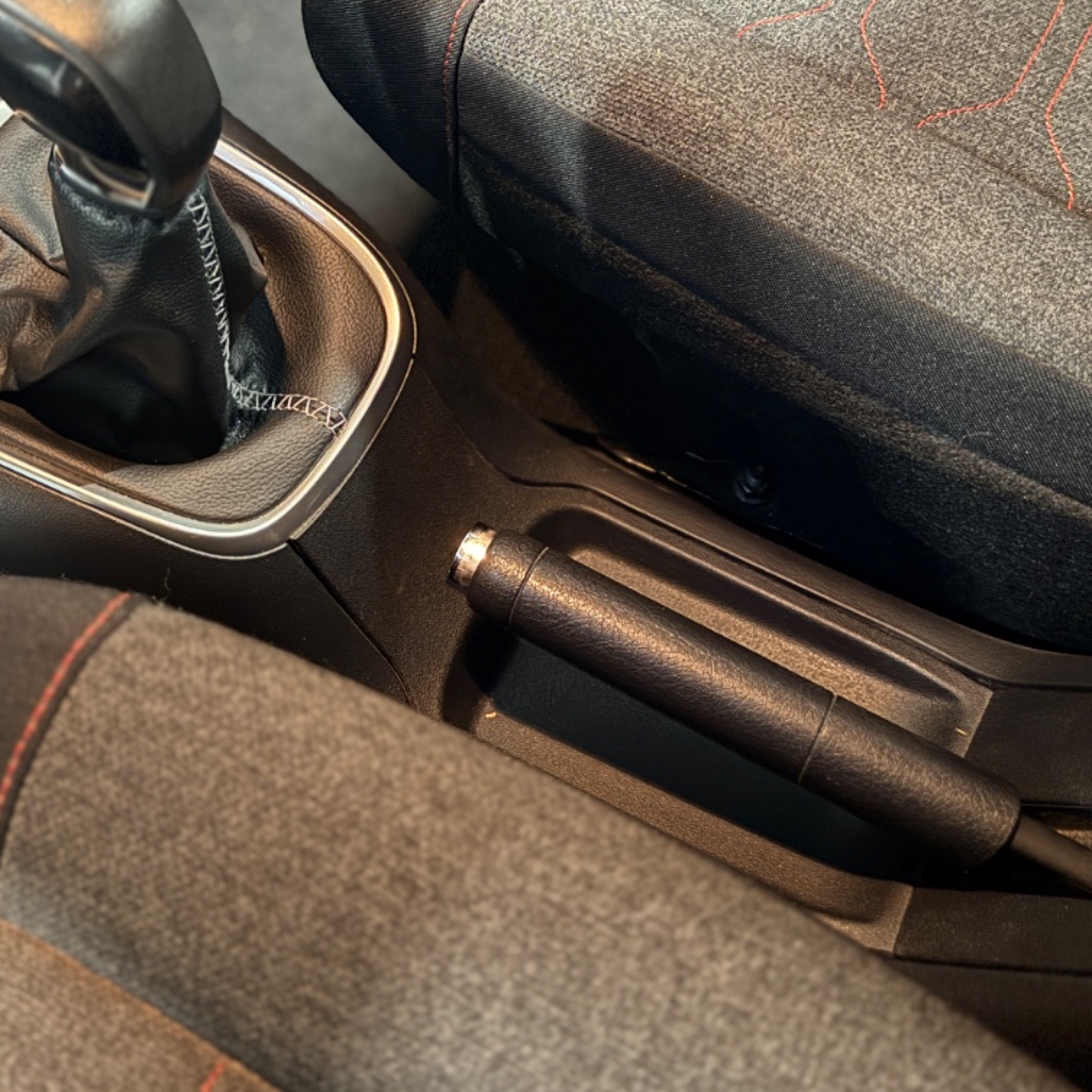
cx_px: 434
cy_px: 264
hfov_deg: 37.4
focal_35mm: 45
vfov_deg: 36.6
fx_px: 1606
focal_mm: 6.76
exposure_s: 1/9
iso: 1250
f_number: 1.78
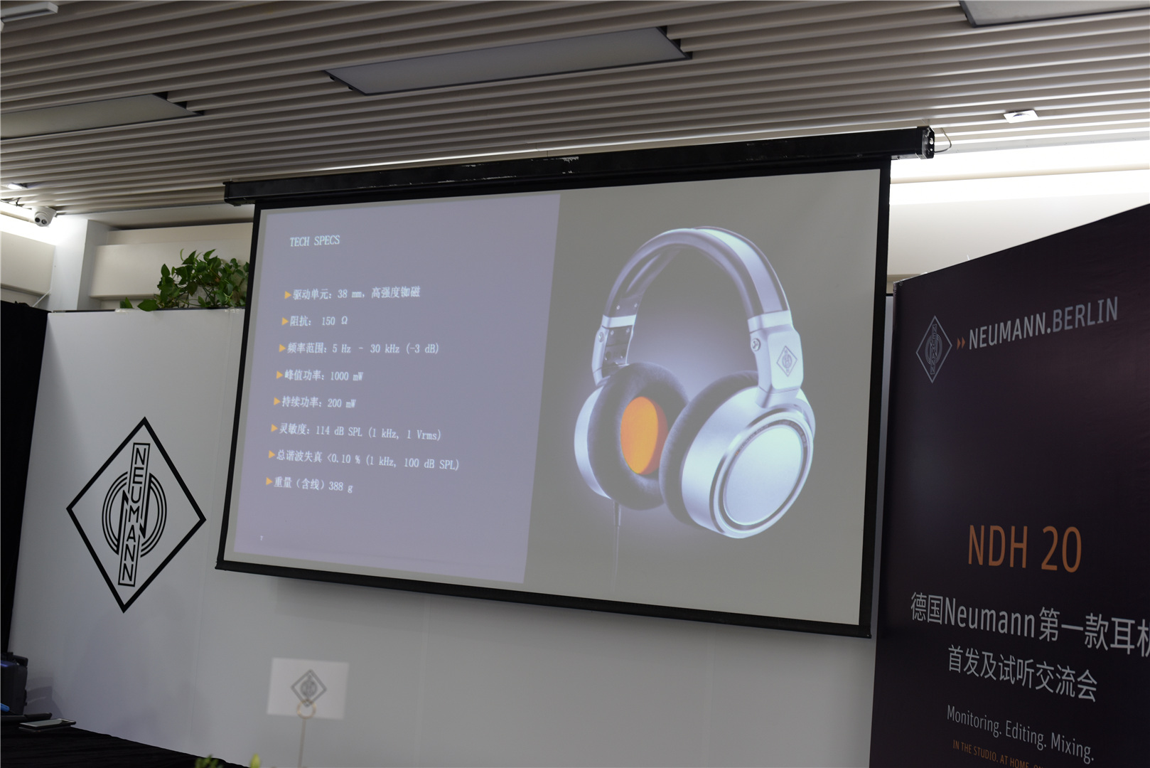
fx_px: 1278
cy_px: 384
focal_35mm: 40
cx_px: 575
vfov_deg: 33.4
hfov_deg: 48.4
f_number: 3.2
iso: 400
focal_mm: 40
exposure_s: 1/50
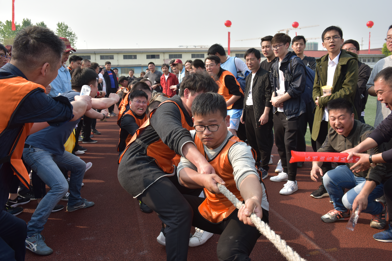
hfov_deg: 58.7
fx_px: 349
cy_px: 130
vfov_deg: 41.1
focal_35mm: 32
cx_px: 196
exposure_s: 1/250
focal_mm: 32
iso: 200
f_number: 8
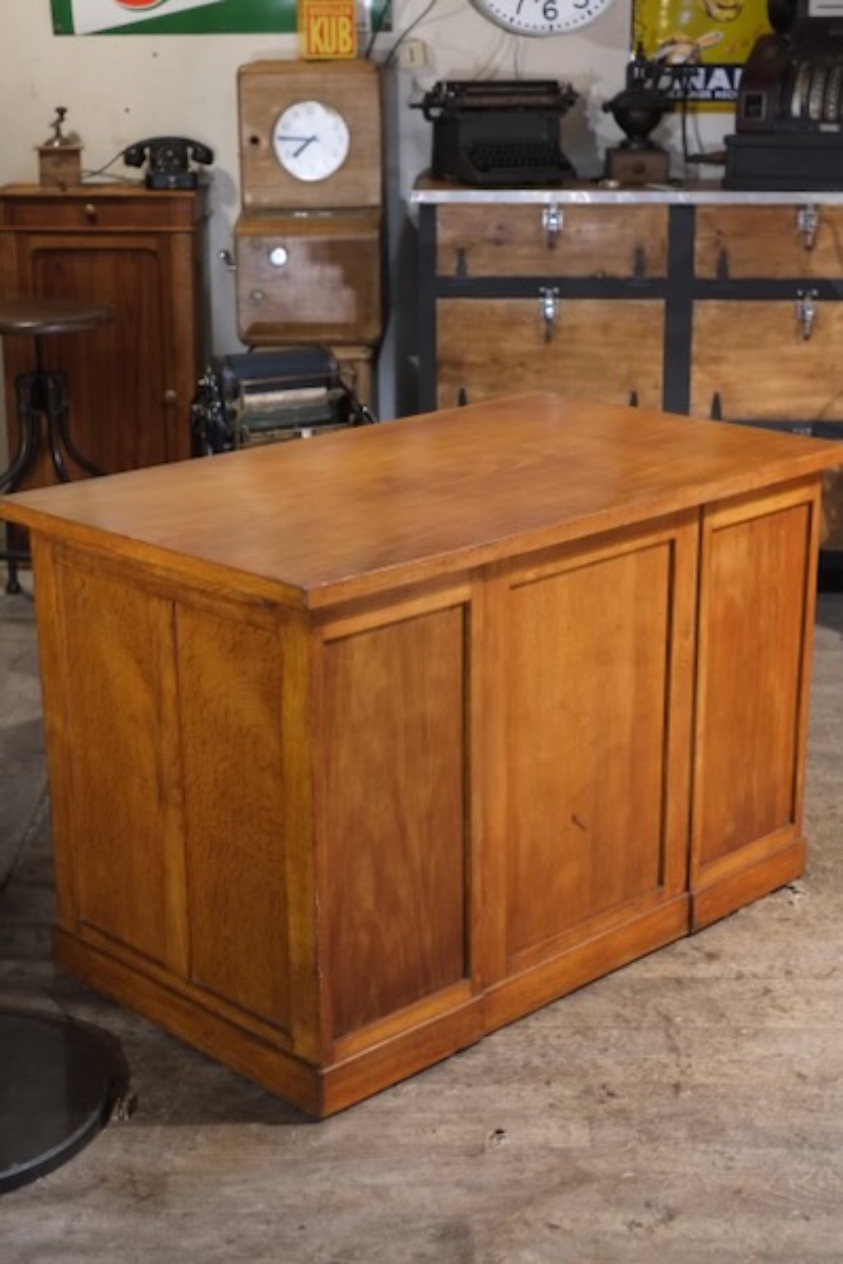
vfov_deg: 37.5
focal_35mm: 53
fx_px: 1861
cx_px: 422
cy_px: 632
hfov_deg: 25.5
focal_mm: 35
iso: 3200
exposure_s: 1/125
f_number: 3.6
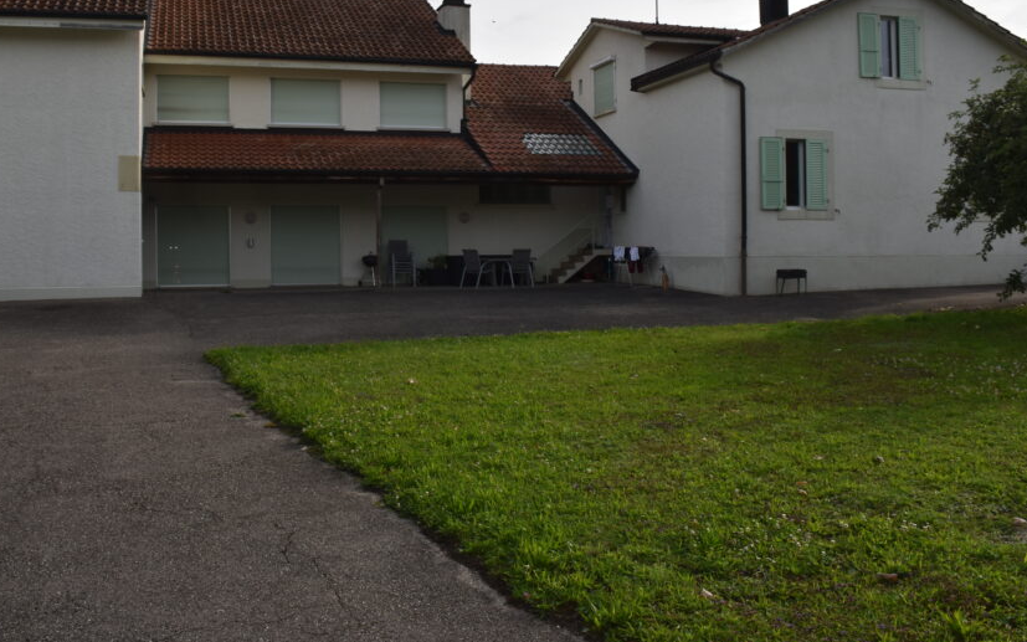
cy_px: 256
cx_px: 440
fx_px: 924
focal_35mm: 33
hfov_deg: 57.9
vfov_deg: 38.2
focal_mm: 18
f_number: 9
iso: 100
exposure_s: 1/200
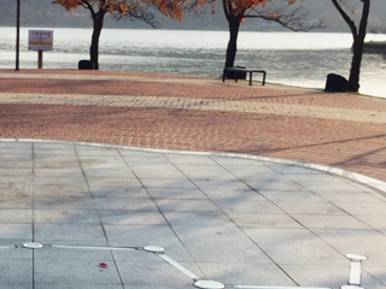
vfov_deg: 21.3
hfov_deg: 27.6
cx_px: 46
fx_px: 758
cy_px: 238
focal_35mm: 68
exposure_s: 1/1647
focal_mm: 4.15
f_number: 2.2
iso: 32
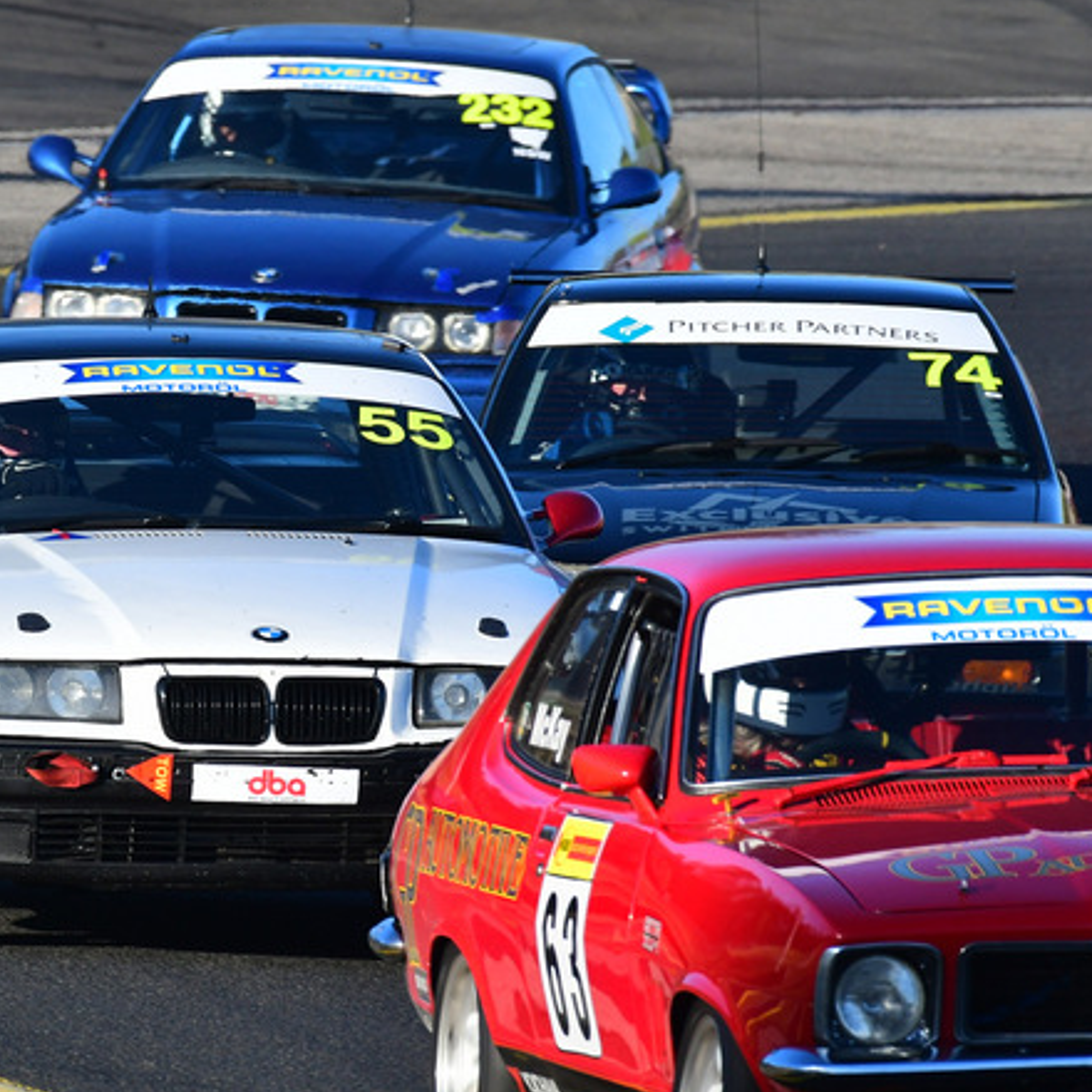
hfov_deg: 1.5
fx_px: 41329
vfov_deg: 1.5
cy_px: 472
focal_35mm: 1158
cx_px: 112
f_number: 11
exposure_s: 1/640
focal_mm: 500
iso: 800
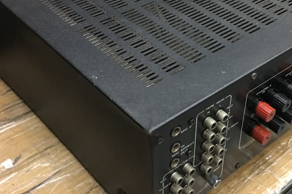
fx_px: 438
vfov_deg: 24.9
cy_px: 59
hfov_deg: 36.5
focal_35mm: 54
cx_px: 196
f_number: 2.2
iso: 80
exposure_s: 1/10
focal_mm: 4.15
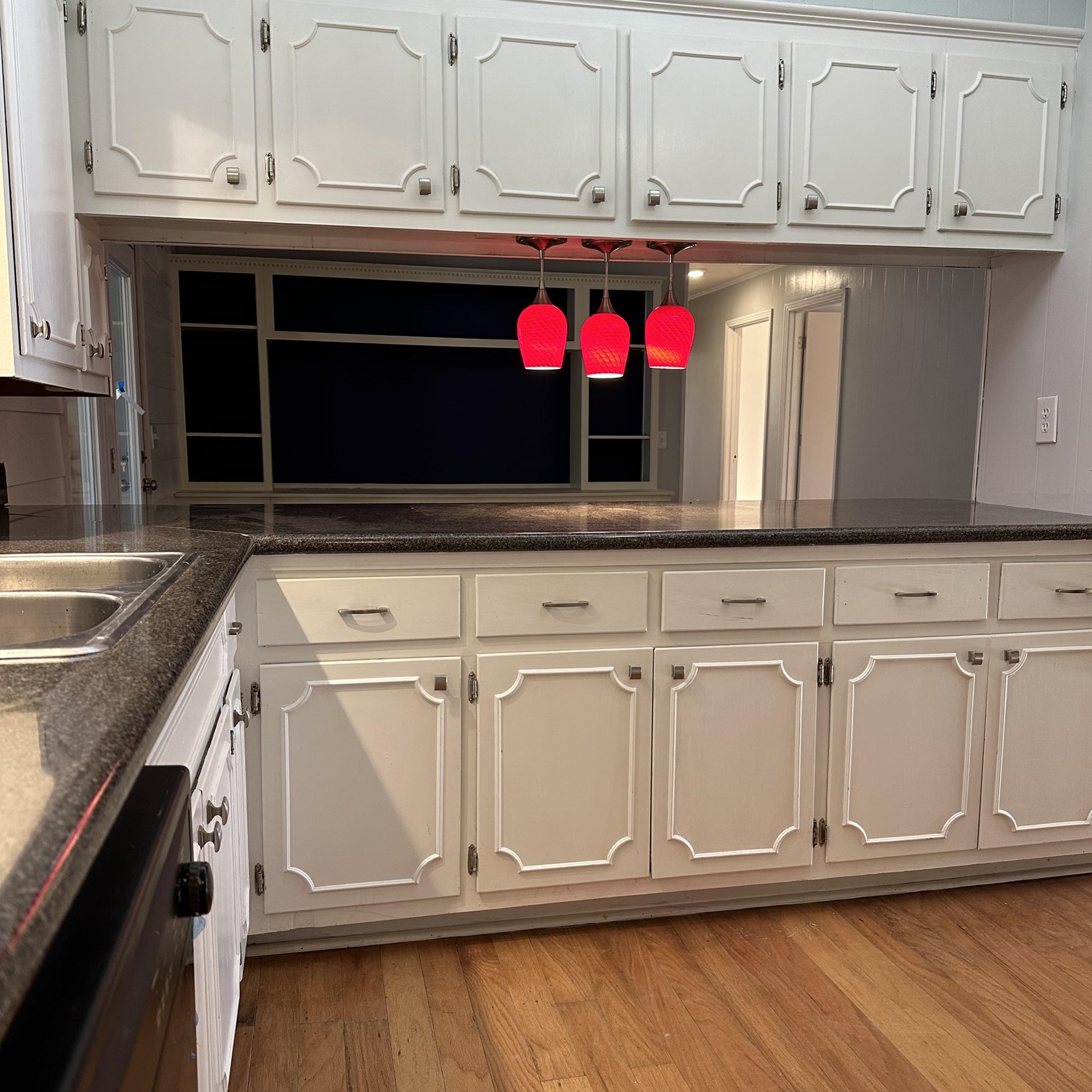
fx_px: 1035
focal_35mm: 29
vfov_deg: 55.6
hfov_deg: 55.6
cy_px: 571
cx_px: 556
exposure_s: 1/120
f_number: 1.78
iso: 200
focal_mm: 6.86
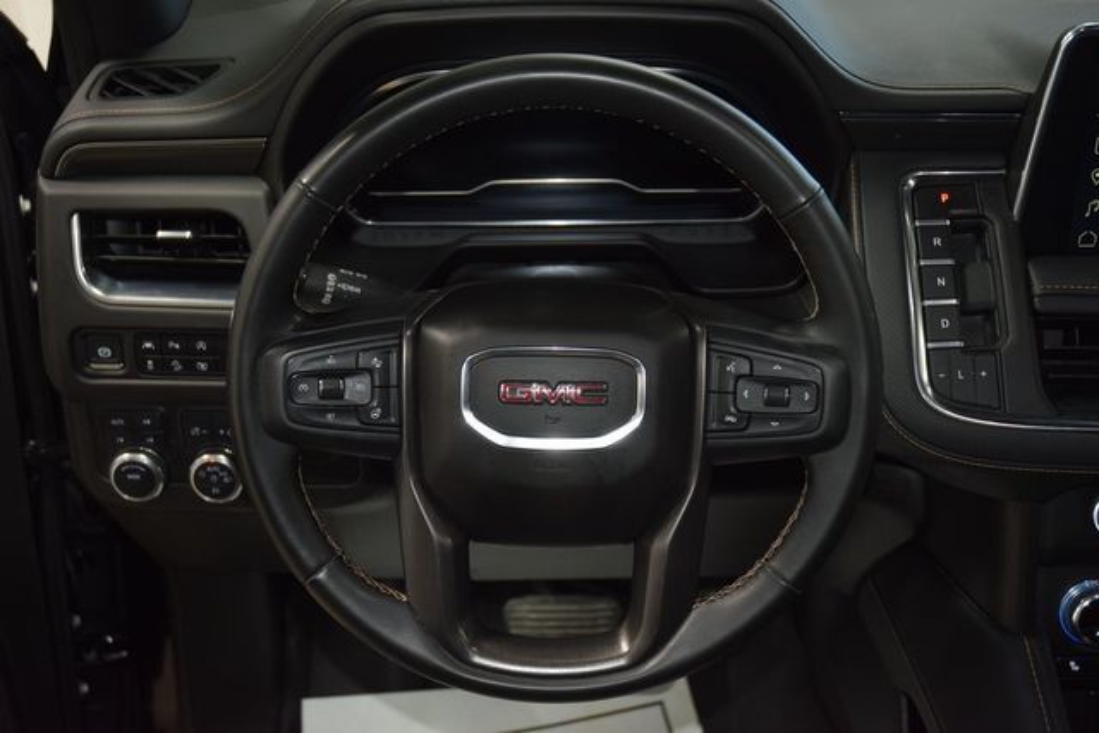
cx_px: 550
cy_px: 366
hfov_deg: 45.0
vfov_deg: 30.9
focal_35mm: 44
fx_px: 1328
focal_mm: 29
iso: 1100
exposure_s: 1/50
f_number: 3.8
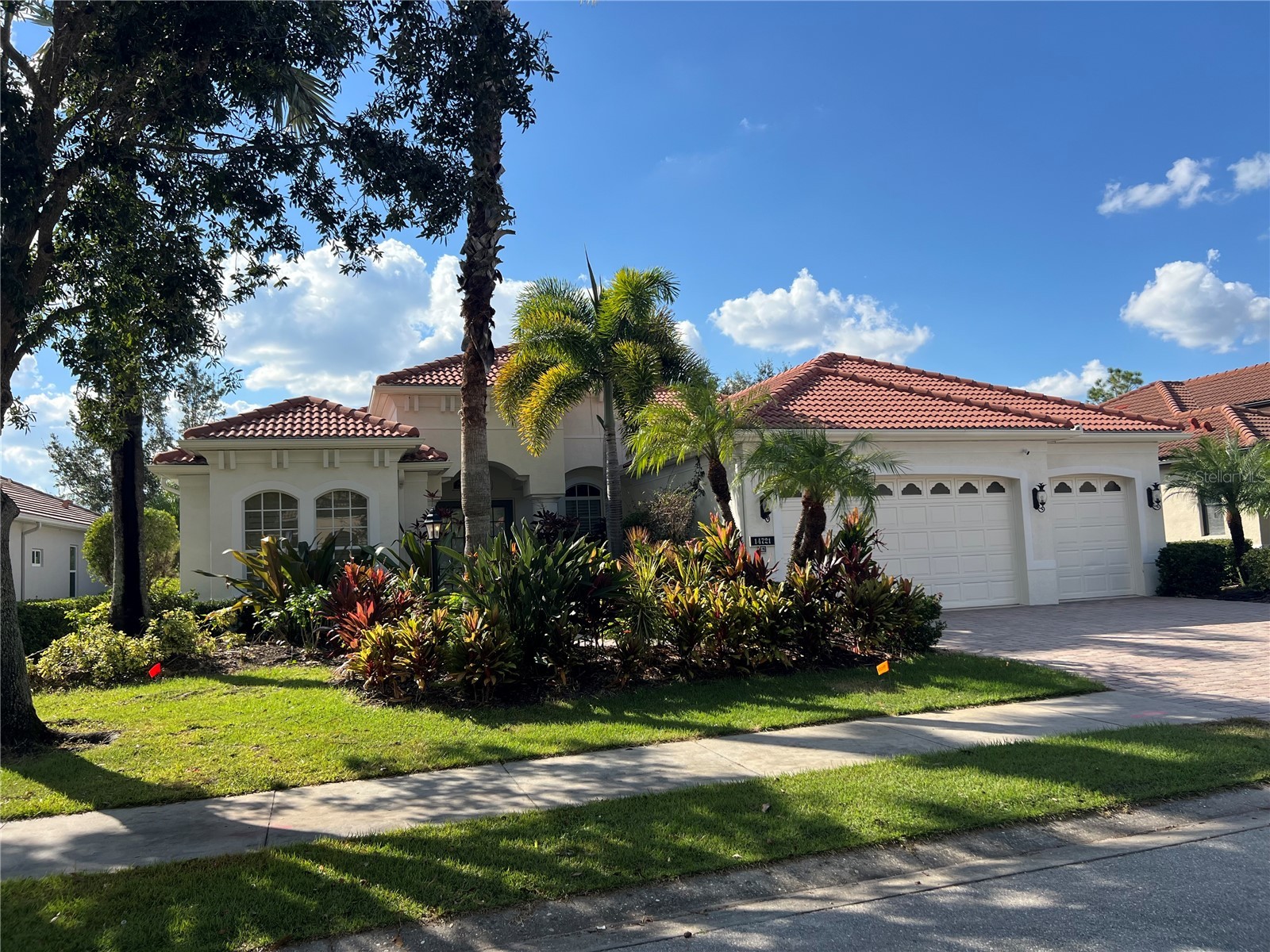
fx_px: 954
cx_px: 635
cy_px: 476
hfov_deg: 67.3
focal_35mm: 26
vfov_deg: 53.1
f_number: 1.5
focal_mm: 5.7
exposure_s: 1/3968
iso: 50
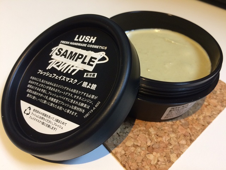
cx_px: 113
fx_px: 189
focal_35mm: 29
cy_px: 85
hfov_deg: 61.7
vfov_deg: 48.2
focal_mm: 4.15
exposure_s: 1/30
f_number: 2.2
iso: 64
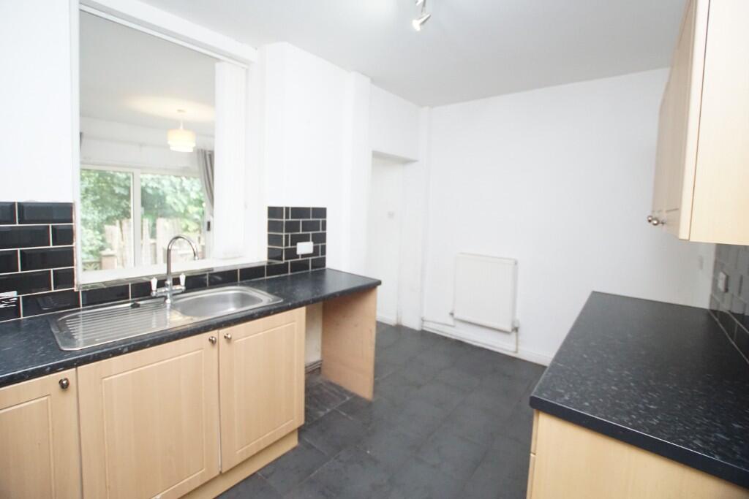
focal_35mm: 15
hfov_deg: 100.4
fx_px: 312
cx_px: 374
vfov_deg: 77.3
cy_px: 250
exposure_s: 1/160
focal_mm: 10
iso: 3200
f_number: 3.5
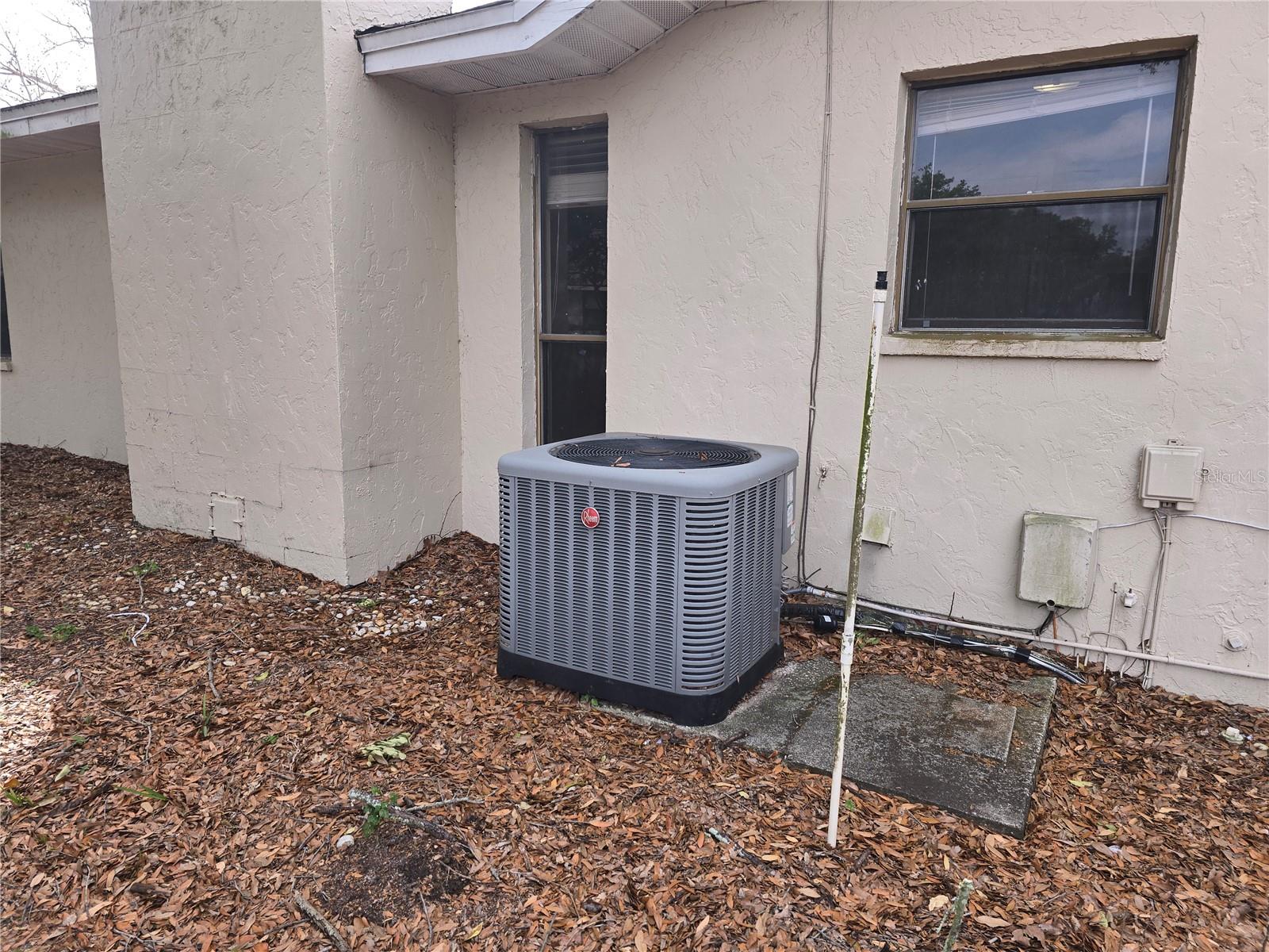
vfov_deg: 58.9
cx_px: 634
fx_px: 843
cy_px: 476
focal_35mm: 23
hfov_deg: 73.9
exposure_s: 1/207
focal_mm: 6.3
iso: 12
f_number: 1.7
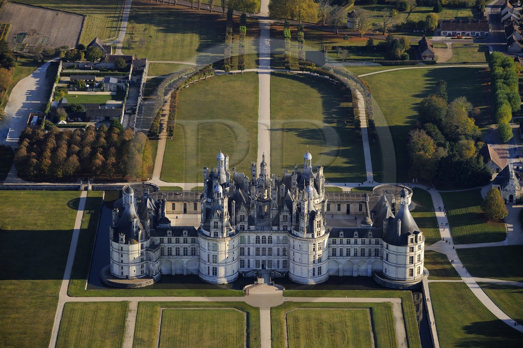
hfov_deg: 13.3
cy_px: 174
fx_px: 2250
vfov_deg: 8.8
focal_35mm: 155
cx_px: 262
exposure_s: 1/1000
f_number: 5.6
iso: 400
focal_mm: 155
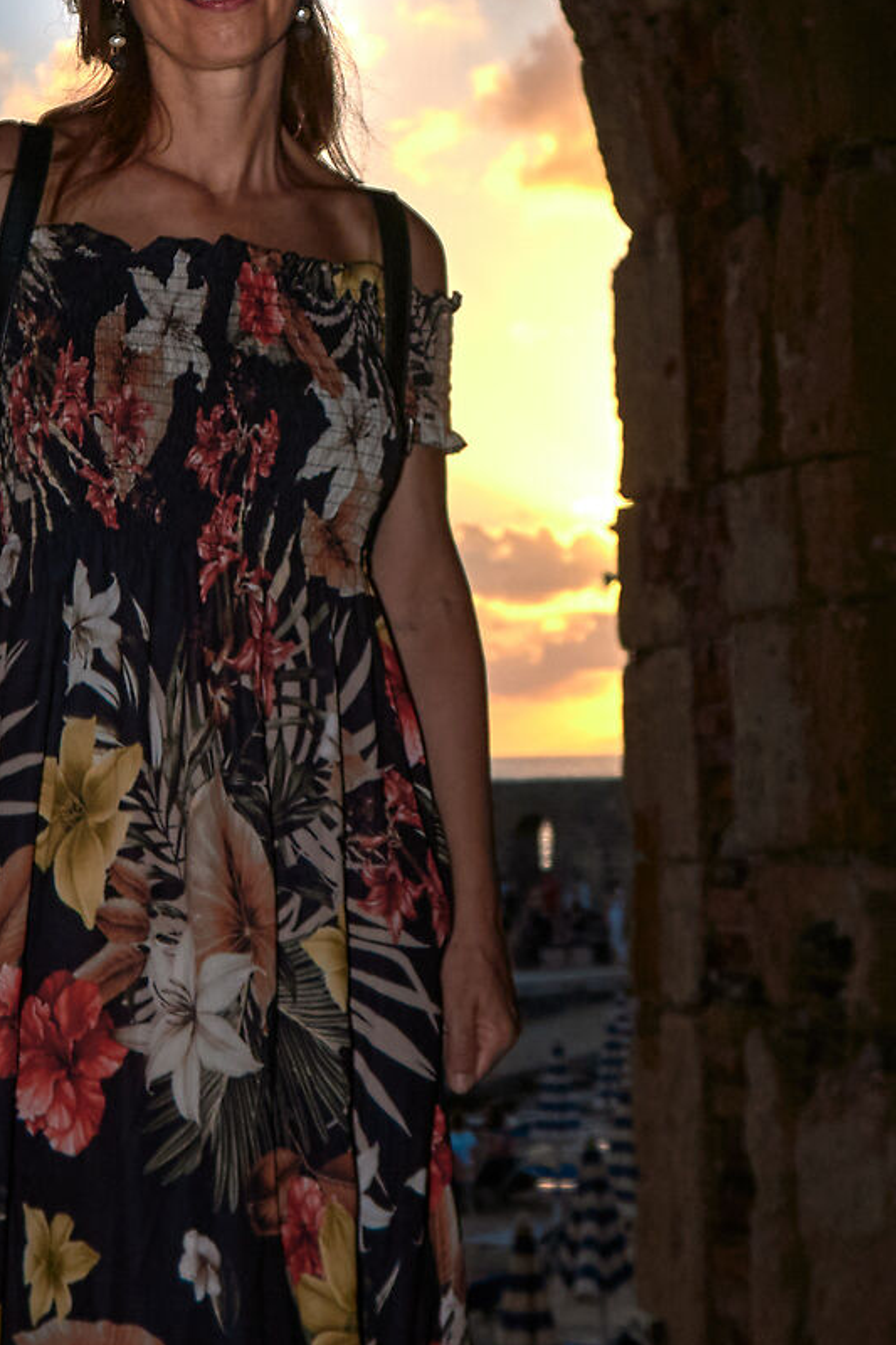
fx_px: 2857
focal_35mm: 76
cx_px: 439
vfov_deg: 26.4
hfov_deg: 17.8
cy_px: 531
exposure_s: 1/2000
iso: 100
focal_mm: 17
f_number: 3.5
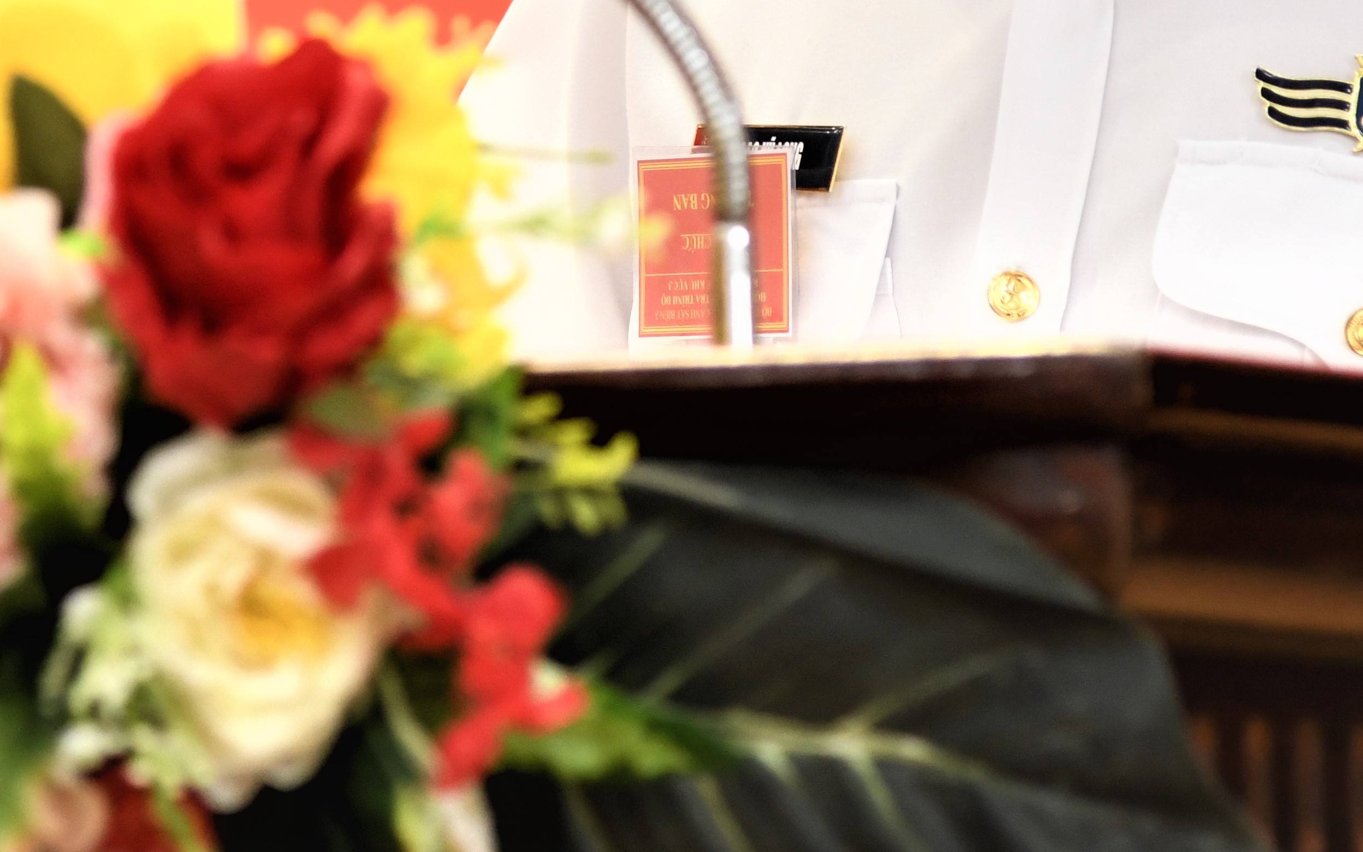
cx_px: 464
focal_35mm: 404
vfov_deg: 3.2
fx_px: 15007
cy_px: -307
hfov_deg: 5.2
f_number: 4
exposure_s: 1/125
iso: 1250
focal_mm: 120
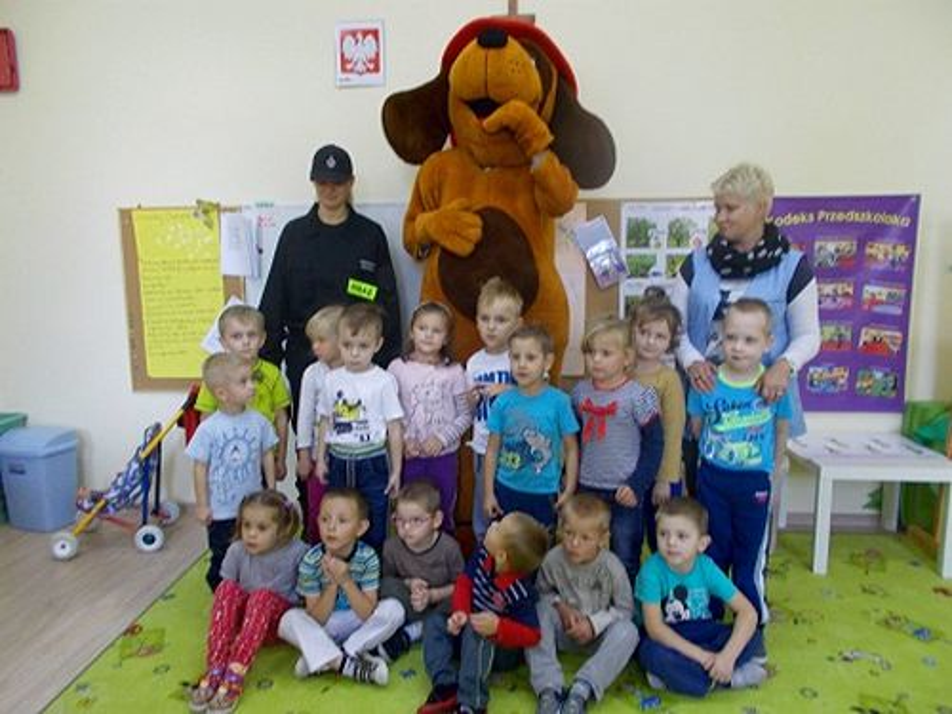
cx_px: 476
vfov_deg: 53.1
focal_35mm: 26
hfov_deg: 67.3
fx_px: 715
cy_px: 357
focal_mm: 4.6
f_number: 3.2
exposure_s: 1/25
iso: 200
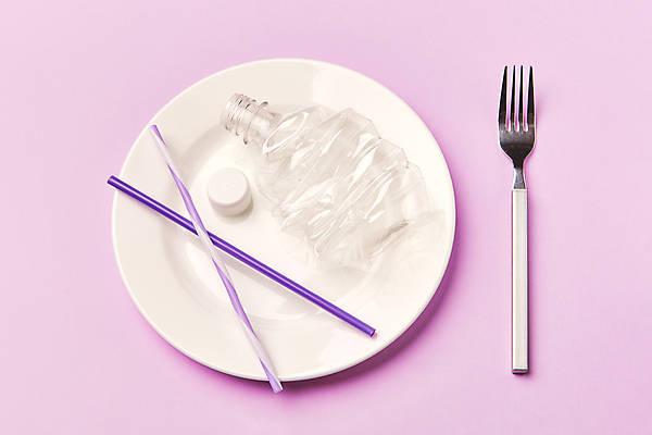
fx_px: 1268
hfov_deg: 28.8
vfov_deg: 19.5
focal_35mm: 70
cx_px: 326
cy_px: 218
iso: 100
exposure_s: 1/125
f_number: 16
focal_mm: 70
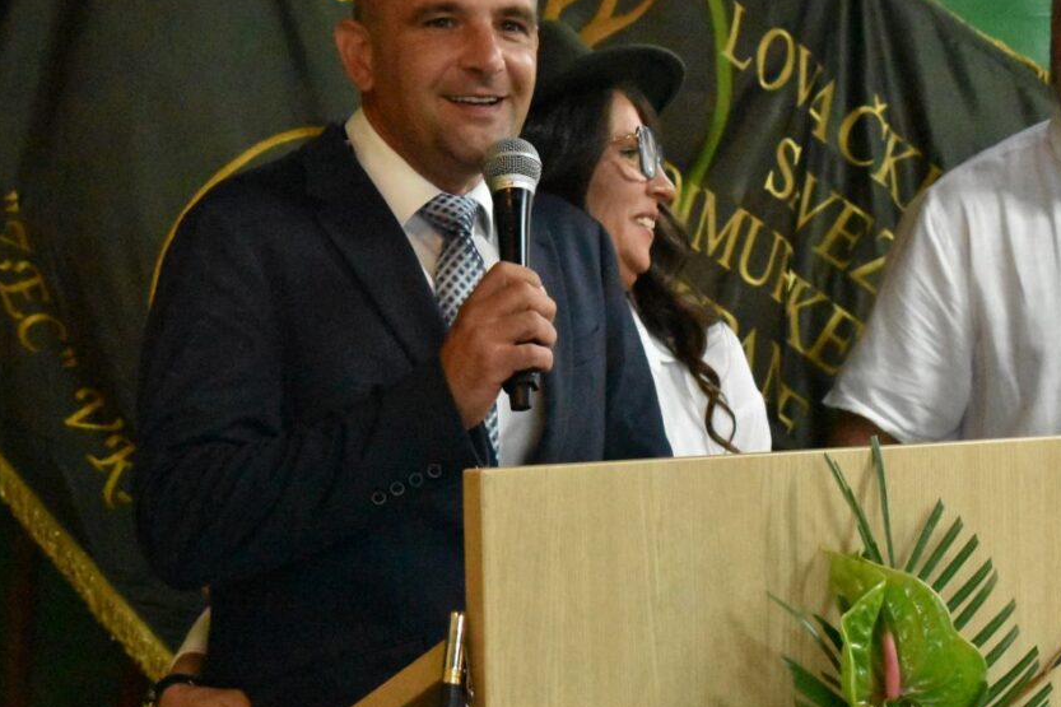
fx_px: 3676
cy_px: 239
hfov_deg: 16.4
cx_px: 432
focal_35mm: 125
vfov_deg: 11.0
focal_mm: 55
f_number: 5.6
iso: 14400
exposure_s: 1/320
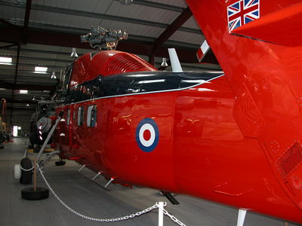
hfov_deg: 52.6
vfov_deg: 40.7
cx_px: 151
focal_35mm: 35
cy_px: 113
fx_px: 305
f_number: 2.8
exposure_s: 1/60
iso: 200
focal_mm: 8.9
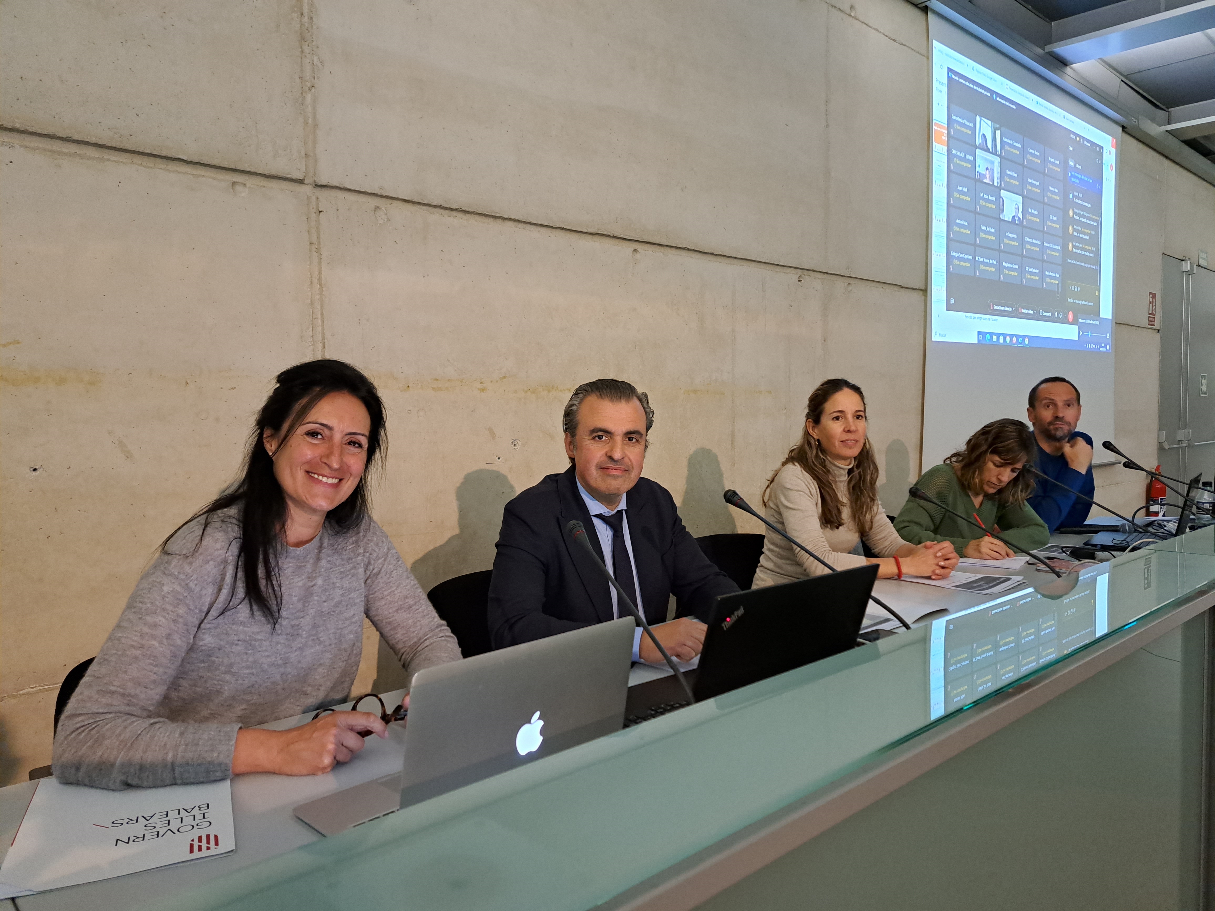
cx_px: 608
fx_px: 842
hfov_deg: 71.6
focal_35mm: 24
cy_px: 456
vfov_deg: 56.8
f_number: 1.8
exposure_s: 1/25
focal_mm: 5.23
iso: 640
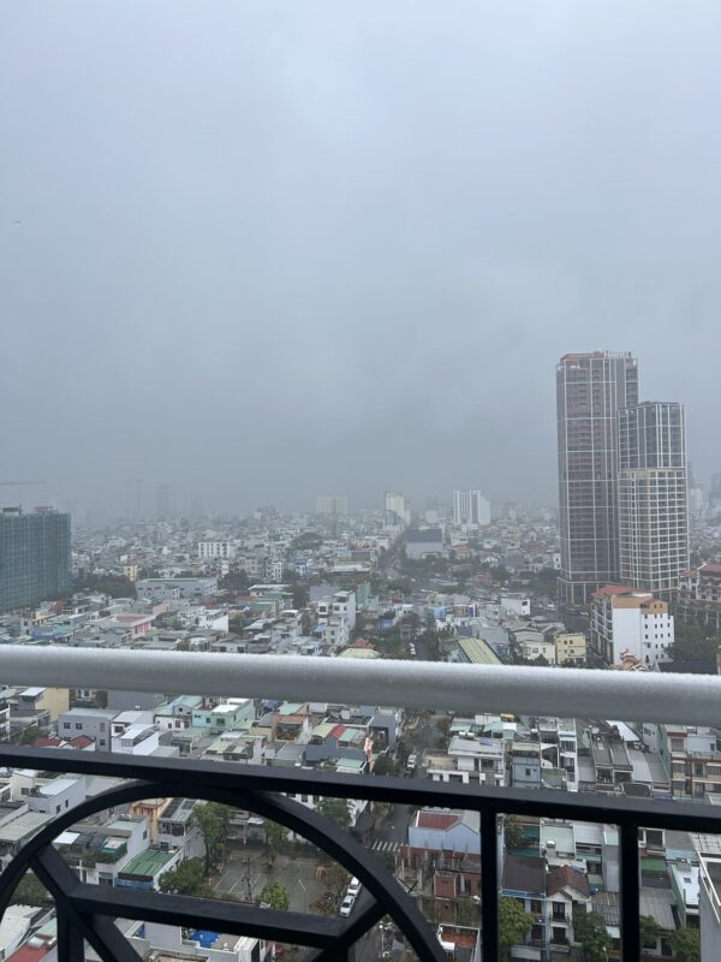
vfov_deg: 67.3
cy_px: 481
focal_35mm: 26
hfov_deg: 53.1
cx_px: 360
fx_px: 722
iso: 50
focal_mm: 5.7
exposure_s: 1/3356
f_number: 1.5
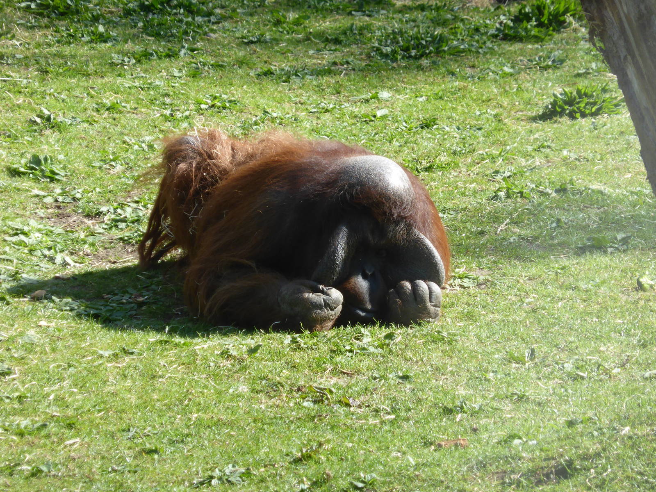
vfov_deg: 3.9
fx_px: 7315
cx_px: 328
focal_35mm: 386
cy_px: 246
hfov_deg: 5.1
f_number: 5.9
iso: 100
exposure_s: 1/125
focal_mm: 62.5
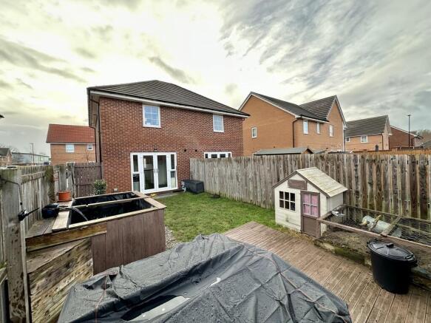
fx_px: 174
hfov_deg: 102.1
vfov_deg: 85.7
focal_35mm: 14
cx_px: 216
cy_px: 162
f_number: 2.2
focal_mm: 2.22
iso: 40
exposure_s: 1/151
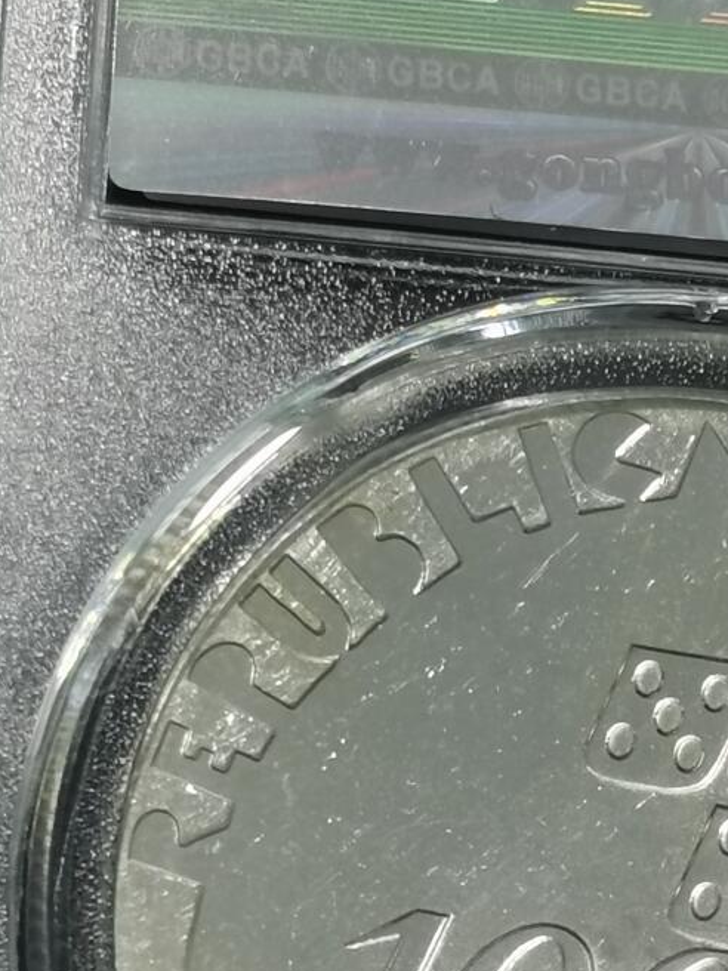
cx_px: 661
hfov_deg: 8.2
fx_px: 5075
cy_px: 654
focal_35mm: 181
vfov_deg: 10.9
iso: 64
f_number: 1.8
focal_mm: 5.58
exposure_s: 1/100
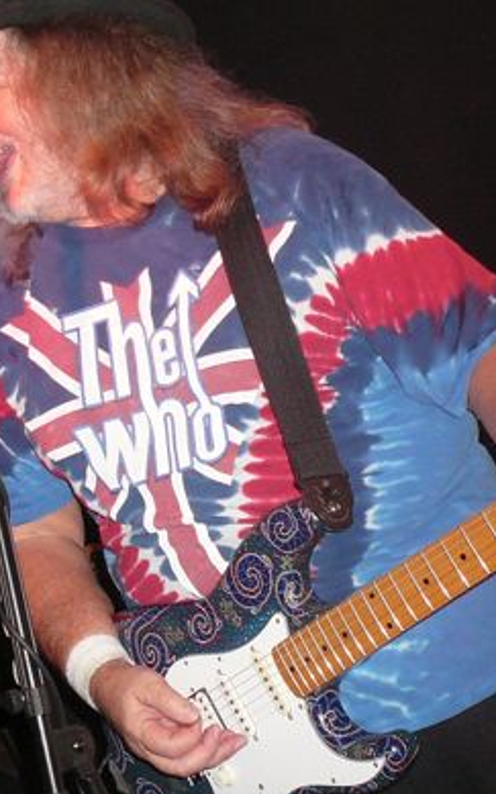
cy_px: 359
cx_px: 90
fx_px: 1320
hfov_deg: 21.0
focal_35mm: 61
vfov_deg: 33.5
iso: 200
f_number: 2.8
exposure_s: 1/30
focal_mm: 5.2
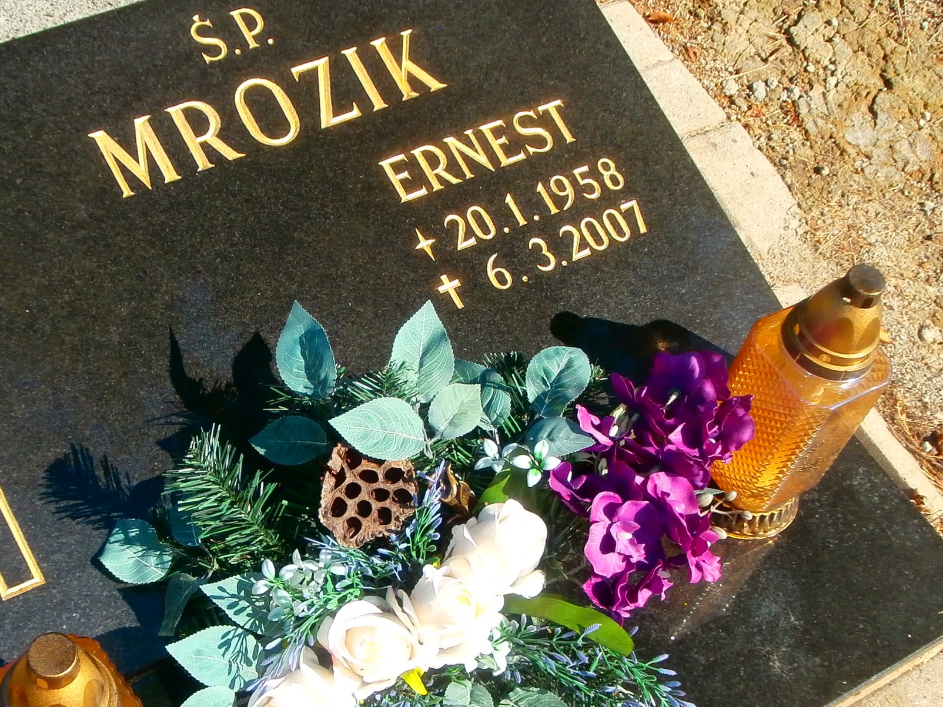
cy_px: 438
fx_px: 1526
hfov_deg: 34.1
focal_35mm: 56
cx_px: 344
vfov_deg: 26.0
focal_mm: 5.36
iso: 100
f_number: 3.5
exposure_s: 1/500
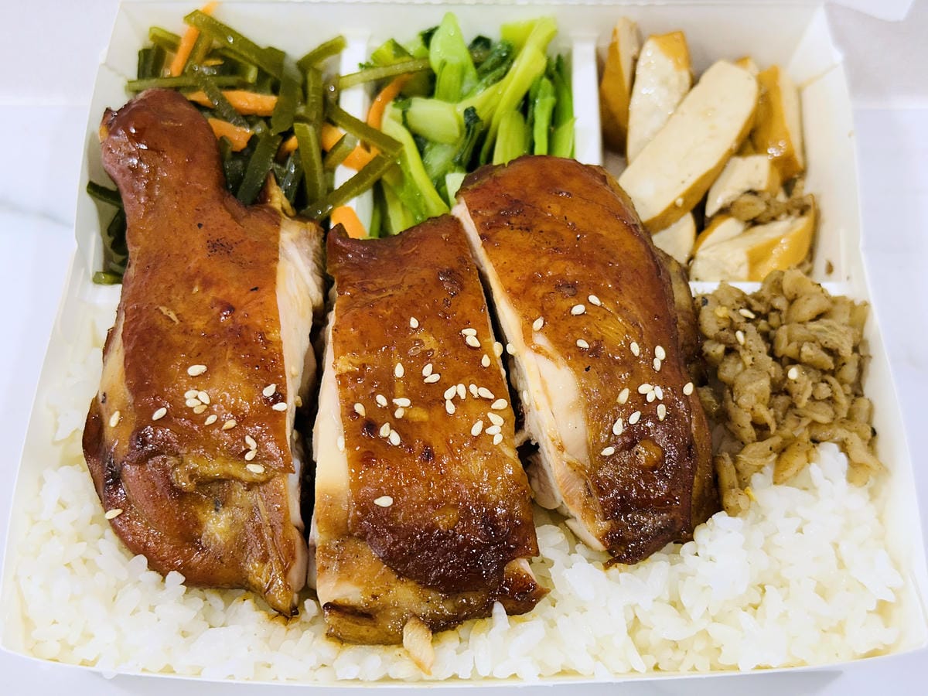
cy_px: 348
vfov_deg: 30.3
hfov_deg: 39.7
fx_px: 1287
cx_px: 464
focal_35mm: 48
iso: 64
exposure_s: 1/60
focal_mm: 6.86
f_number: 1.78
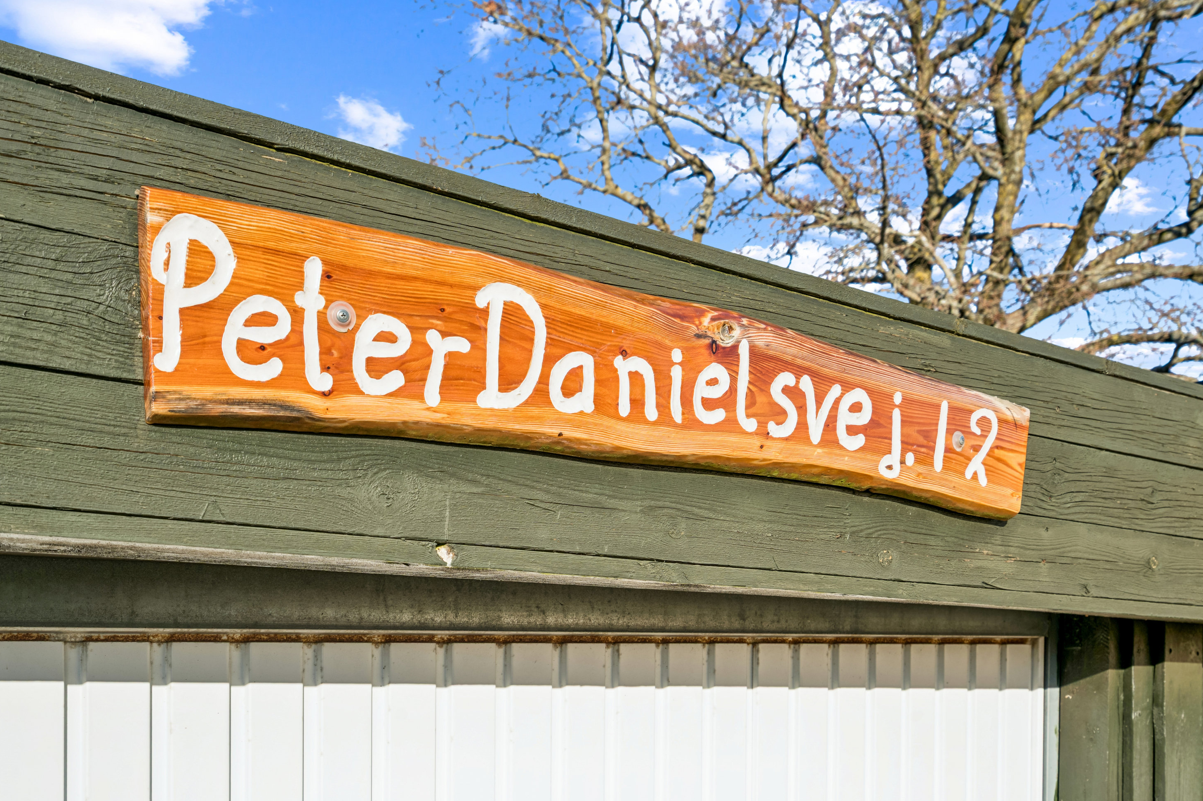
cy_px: 403
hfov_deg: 53.1
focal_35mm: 36
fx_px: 1203
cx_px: 603
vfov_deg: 36.9
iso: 64
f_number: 8
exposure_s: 1/160
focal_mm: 35
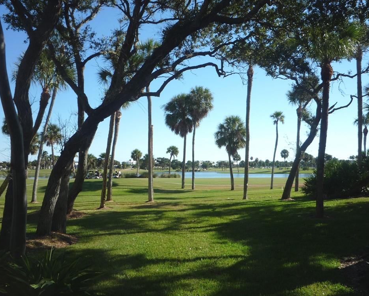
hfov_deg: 55.6
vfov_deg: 45.8
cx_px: 189
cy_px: 151
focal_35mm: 32
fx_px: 350
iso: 100
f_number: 5
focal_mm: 5.2
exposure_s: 1/400
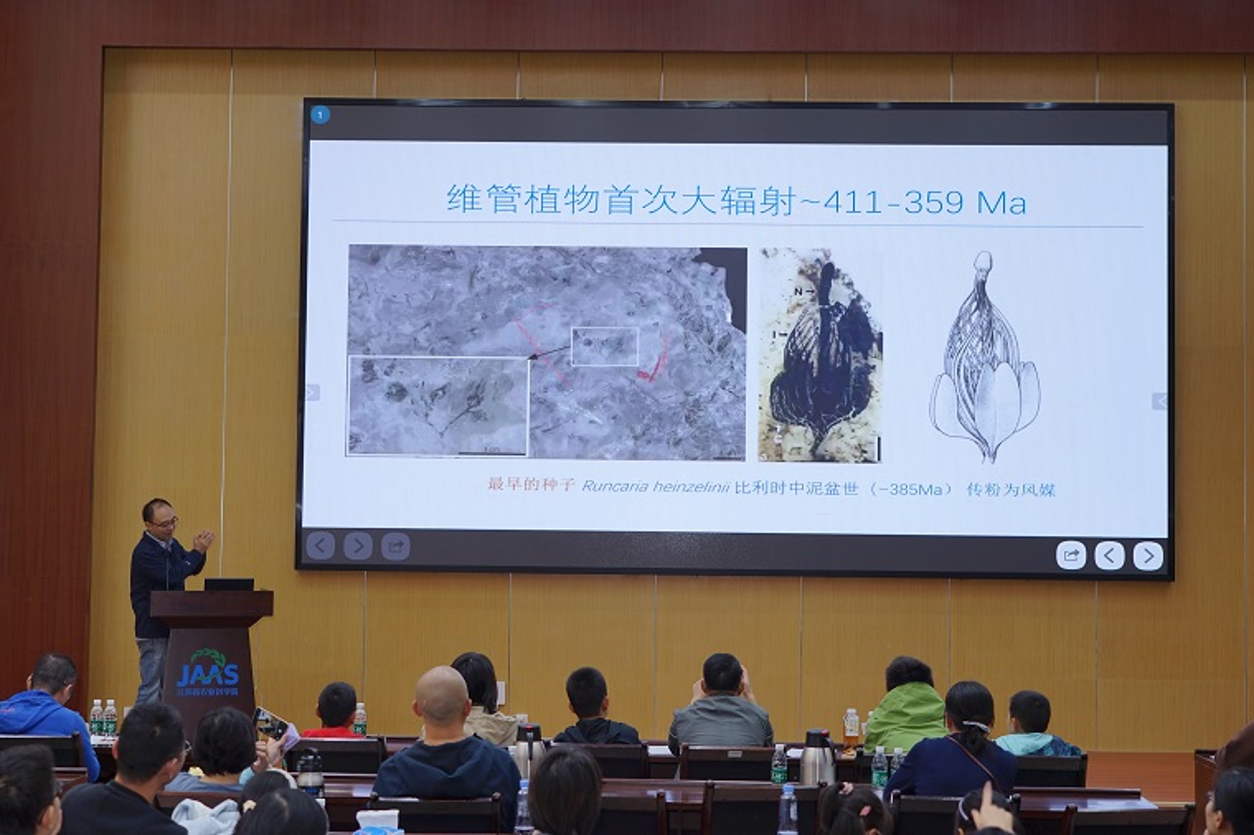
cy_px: 418
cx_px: 627
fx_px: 1845
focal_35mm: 53
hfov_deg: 37.5
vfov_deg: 25.5
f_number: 4
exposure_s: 1/60
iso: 250
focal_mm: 53
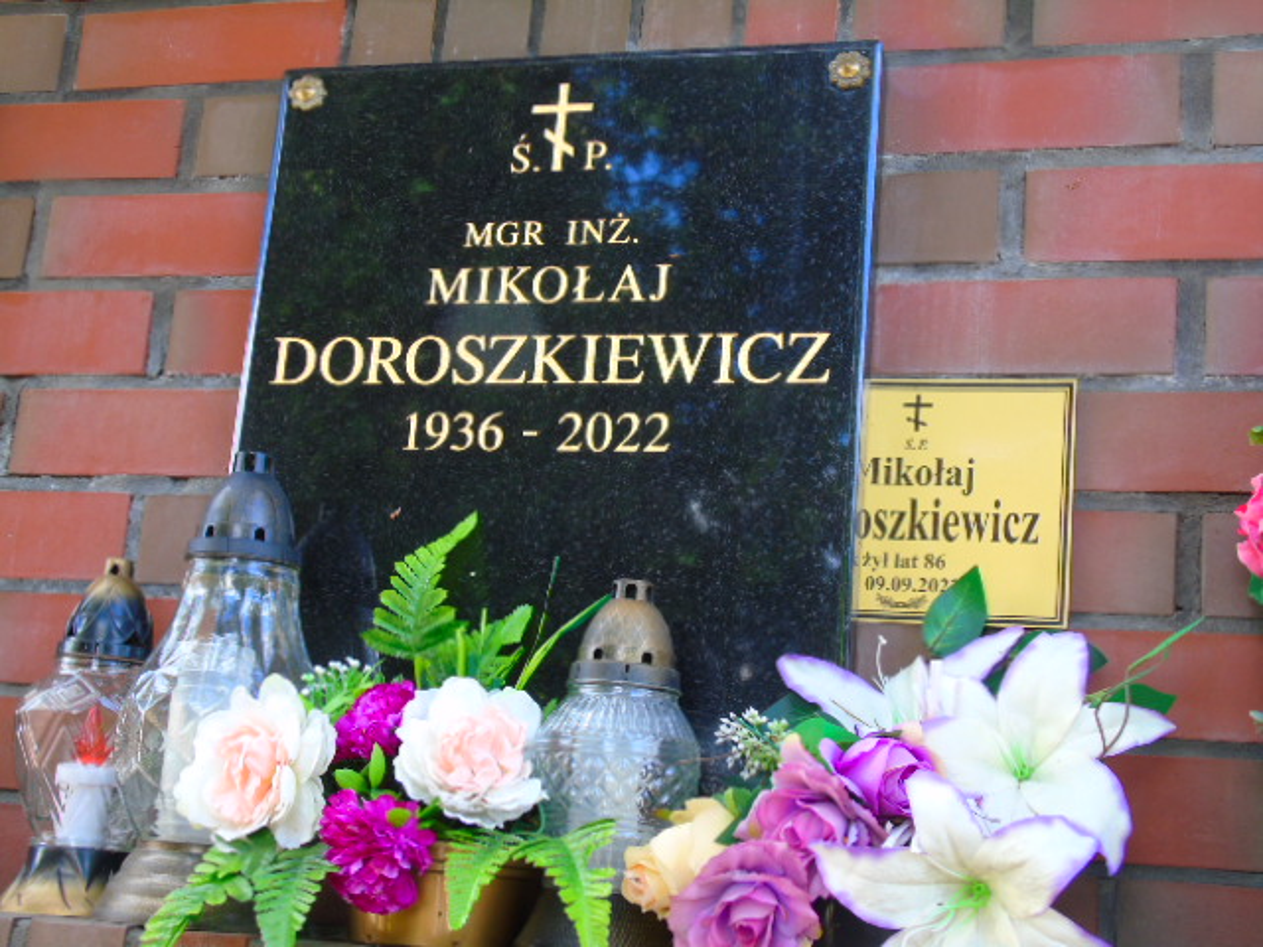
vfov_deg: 27.0
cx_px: 632
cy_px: 474
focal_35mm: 54
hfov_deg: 35.5
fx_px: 1970
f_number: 4.3
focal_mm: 9.6
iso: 80
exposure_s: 1/30
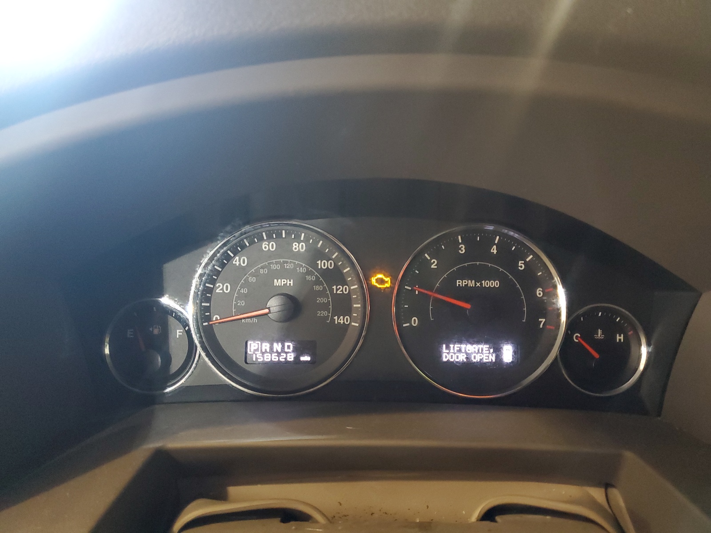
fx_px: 534
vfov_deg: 53.1
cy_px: 266
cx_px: 356
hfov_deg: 67.3
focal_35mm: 26
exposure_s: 1/30
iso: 337
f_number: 1.5
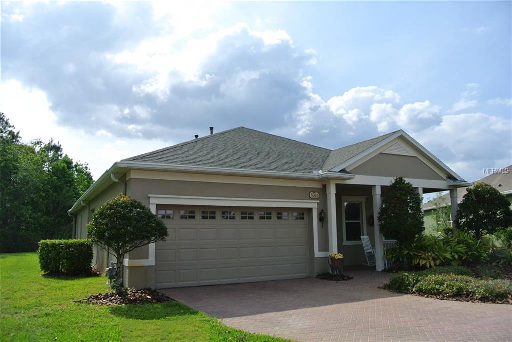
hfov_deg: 67.4
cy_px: 171
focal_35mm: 27
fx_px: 384
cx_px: 256
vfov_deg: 48.0
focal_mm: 10
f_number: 5
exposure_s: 1/800
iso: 100
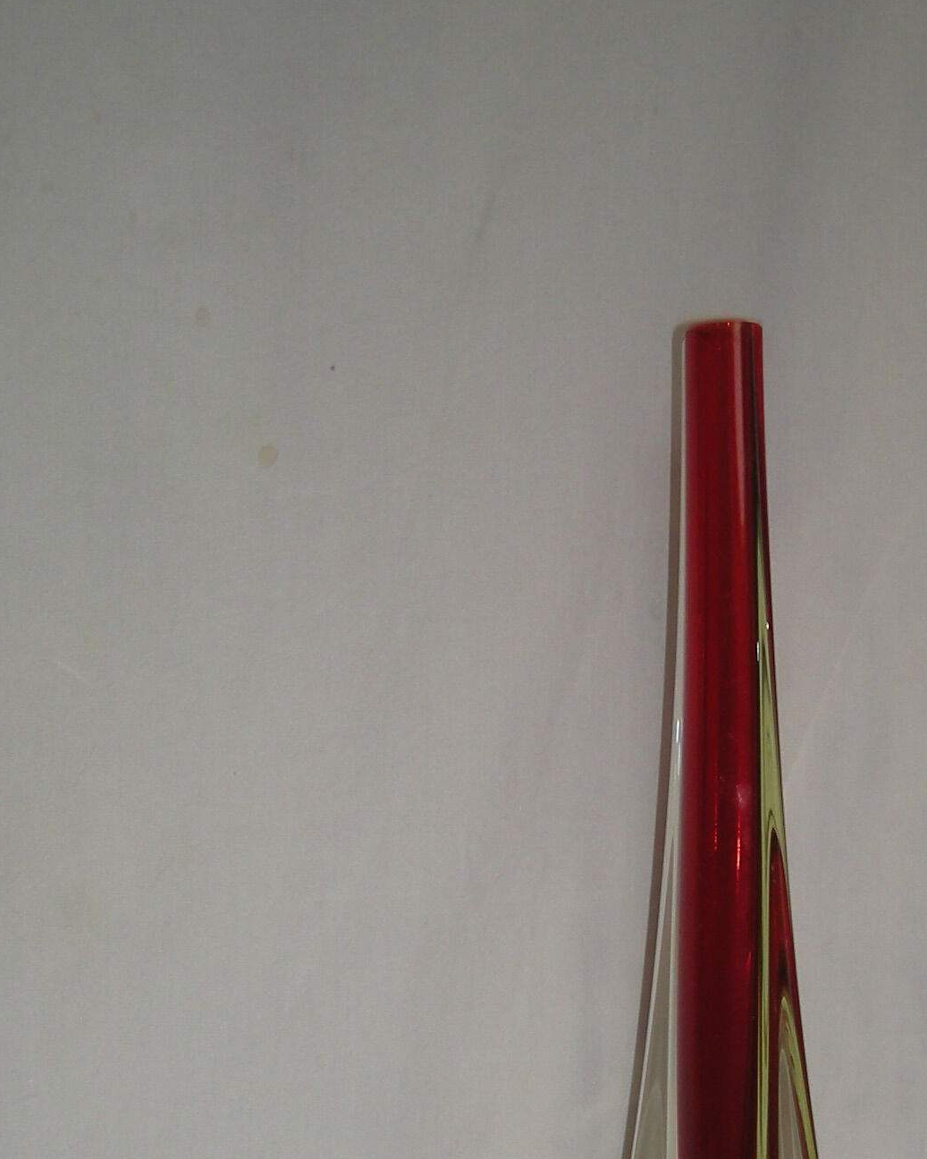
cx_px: 735
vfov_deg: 23.0
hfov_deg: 18.8
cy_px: 1010
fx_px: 2778
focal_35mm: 81
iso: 50
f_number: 2.8
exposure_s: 1/55.7
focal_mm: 5.7
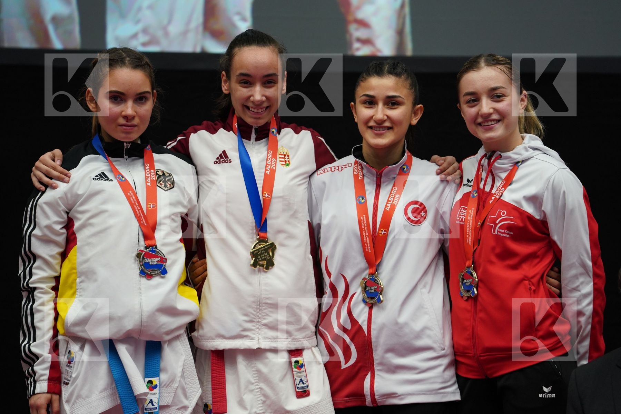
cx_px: 310
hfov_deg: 10.3
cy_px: 207
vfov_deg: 6.9
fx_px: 3450
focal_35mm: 200
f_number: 2.8
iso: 1250
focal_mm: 200
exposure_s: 1/500
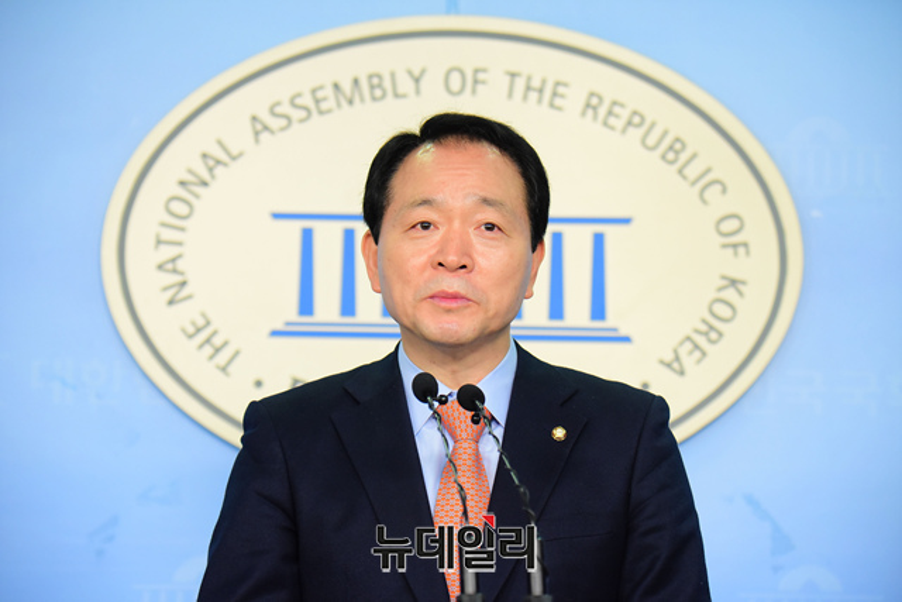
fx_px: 4385
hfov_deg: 11.7
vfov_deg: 7.9
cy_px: 301
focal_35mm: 175
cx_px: 451
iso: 3200
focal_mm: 175
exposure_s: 1/200
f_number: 5
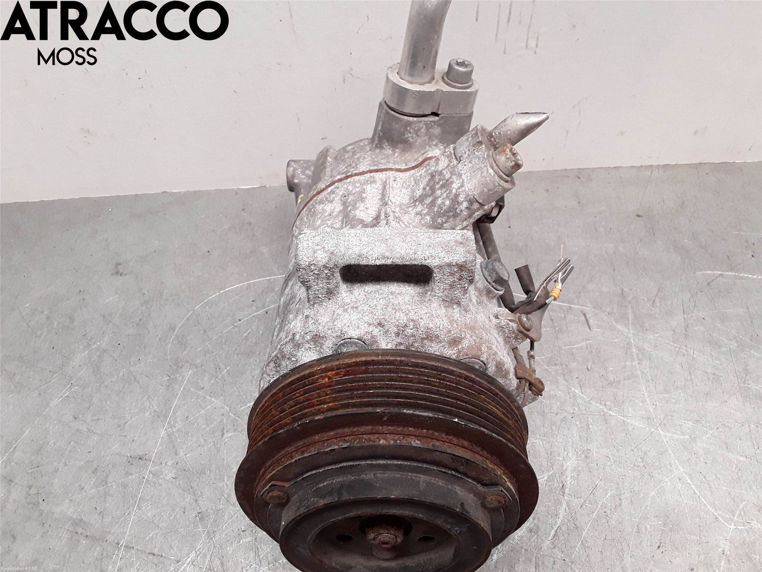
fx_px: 616
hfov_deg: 63.4
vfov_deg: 49.7
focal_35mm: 28
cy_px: 286
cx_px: 381
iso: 100
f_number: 1.9
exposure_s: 1/103
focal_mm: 2.91
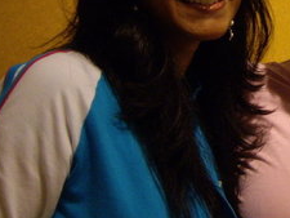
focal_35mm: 108
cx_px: 313
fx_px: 905
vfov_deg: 13.7
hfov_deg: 17.6
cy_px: 64
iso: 200
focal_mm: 6.2
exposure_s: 1/60
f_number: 2.7
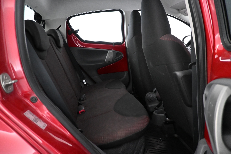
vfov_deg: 53.1
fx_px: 154
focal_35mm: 24
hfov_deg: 73.7
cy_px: 77
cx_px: 116
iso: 7200
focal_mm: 16
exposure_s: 1/60
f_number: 3.5
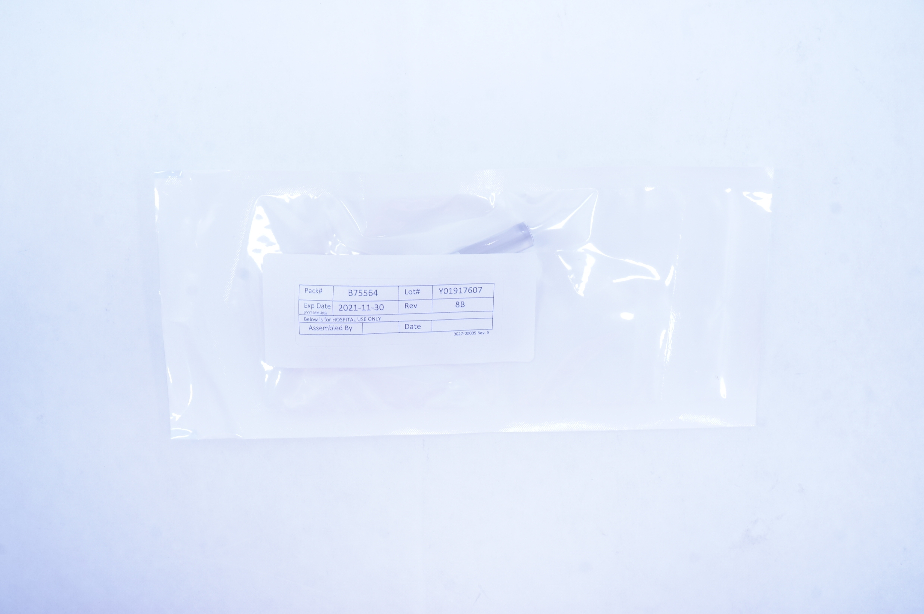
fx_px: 692
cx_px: 462
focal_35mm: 27
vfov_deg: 47.8
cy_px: 307
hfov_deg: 67.4
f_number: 13
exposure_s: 1/13
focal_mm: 18
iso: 400
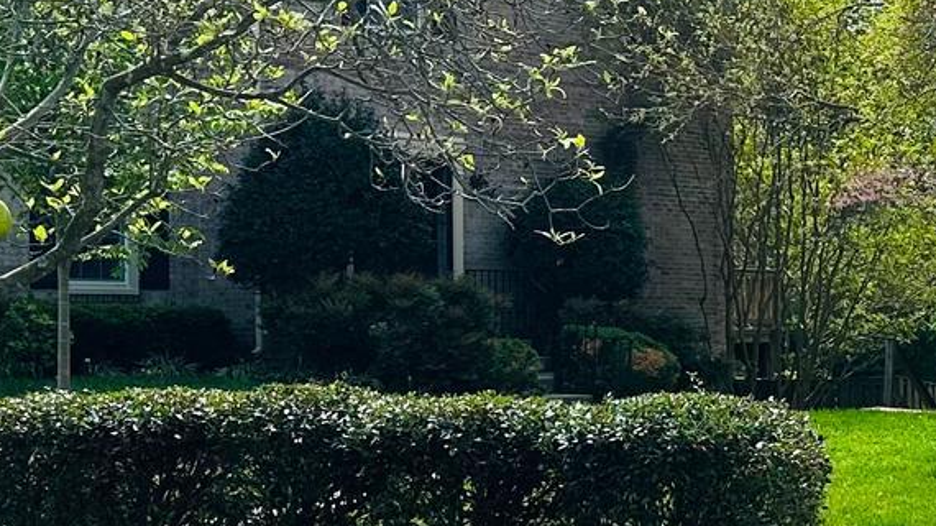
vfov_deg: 12.8
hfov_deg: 21.0
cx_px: 1145
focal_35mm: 94
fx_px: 2332
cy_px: 371
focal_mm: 6.86
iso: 80
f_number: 1.78
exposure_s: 1/2967
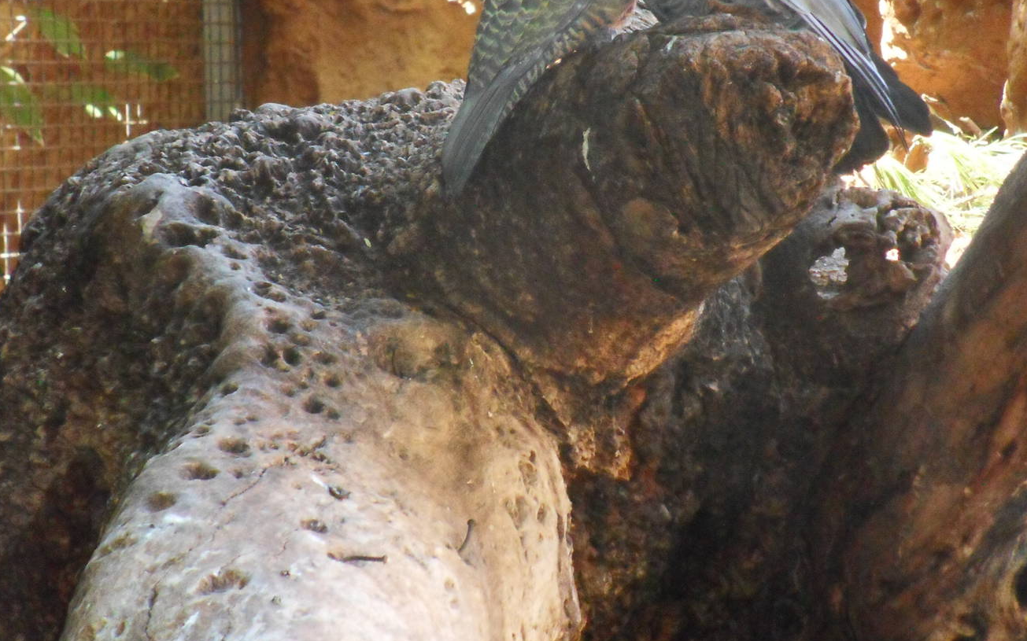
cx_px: 512
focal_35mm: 312
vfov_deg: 4.2
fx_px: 8731
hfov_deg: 6.7
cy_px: 186
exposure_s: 1/60
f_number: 5.8
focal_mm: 42
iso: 640
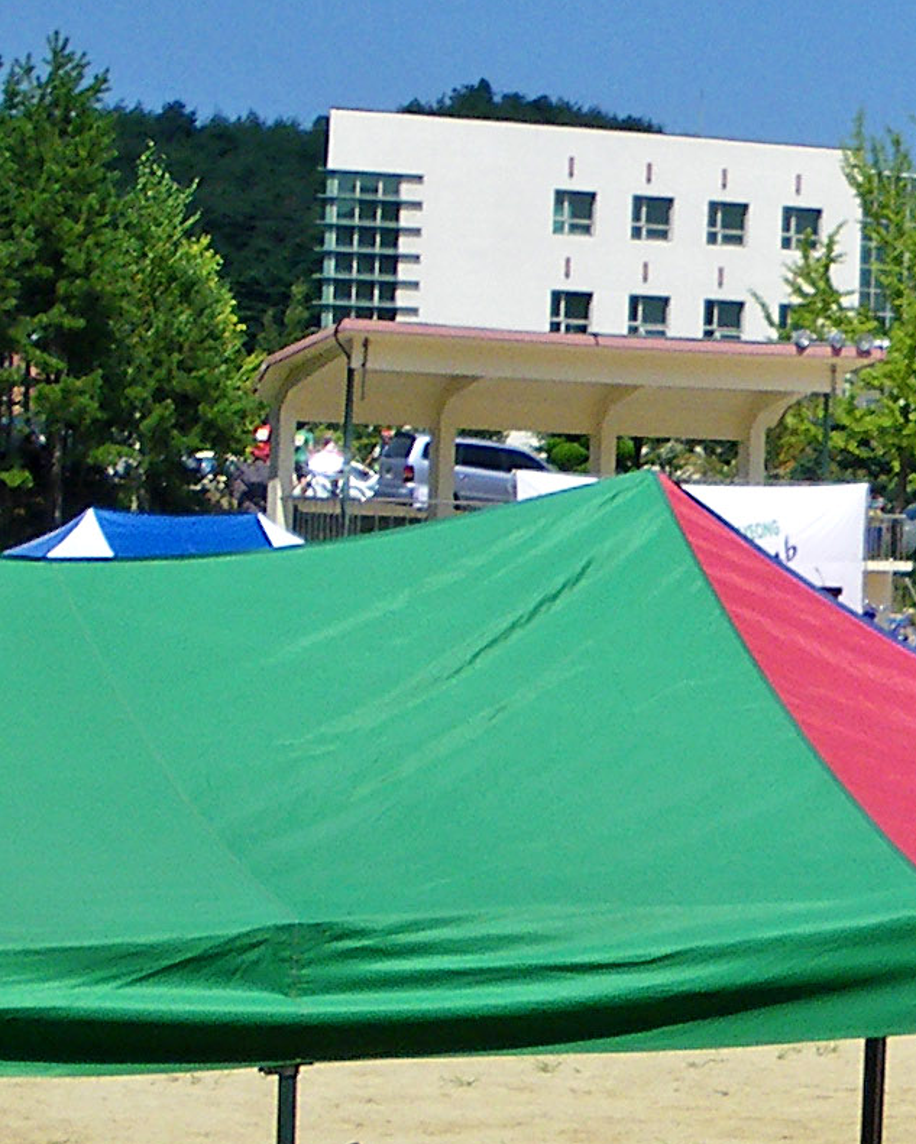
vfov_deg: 15.3
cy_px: 447
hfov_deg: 11.6
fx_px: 4269
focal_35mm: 126
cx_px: 1447
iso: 50
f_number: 4.2
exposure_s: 1/500
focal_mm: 5
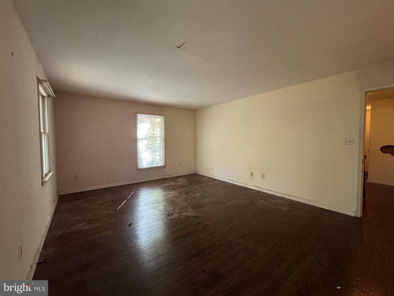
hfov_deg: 102.1
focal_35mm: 14
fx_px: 159
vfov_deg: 85.7
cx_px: 197
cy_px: 148
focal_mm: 2.22
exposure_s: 1/60
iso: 640
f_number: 2.2
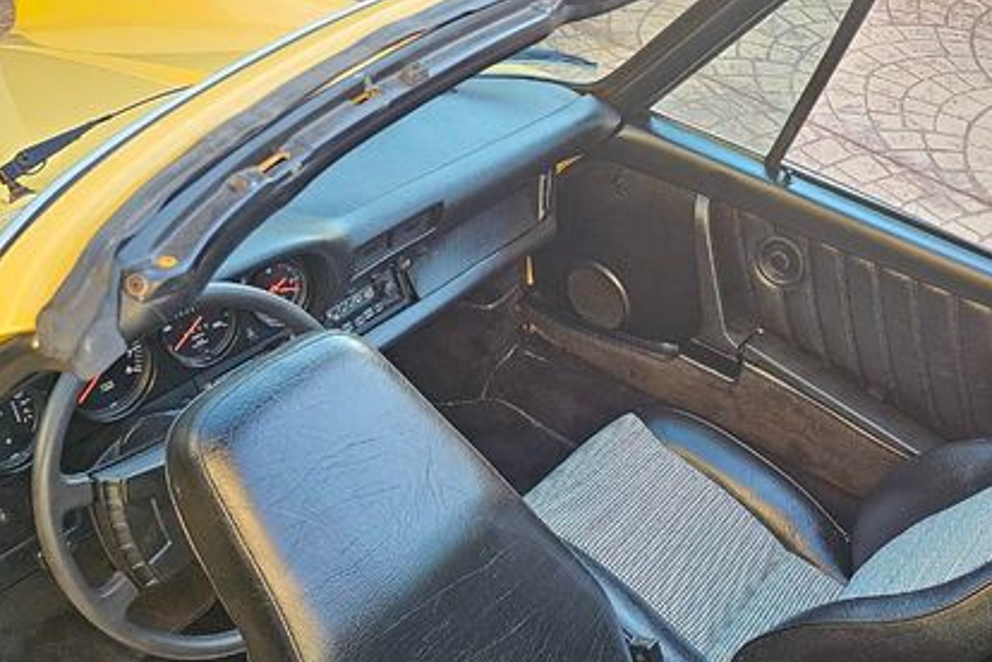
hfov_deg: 51.4
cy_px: 525
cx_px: 611
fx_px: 1019
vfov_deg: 34.9
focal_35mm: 37
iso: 320
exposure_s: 1/359
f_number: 1.7
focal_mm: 6.3
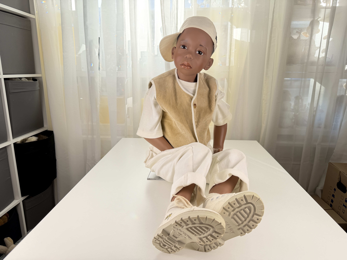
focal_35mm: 24
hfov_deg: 71.6
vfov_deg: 56.8
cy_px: 130
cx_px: 174
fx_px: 241
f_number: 1.78
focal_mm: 6.76
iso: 80
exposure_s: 1/247
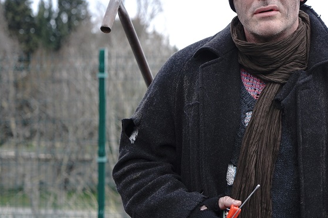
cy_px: 97
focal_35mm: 81
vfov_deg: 16.8
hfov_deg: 24.8
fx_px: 737
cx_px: 242
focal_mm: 50
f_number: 4
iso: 500
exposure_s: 1/500
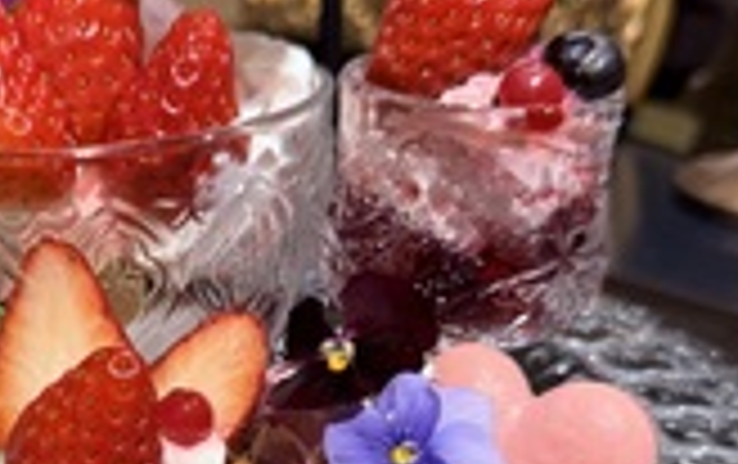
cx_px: 184
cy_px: 423
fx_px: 1249
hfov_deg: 32.3
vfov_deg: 20.6
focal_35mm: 62
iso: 160
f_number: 1.78
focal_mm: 6.76
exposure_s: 1/120
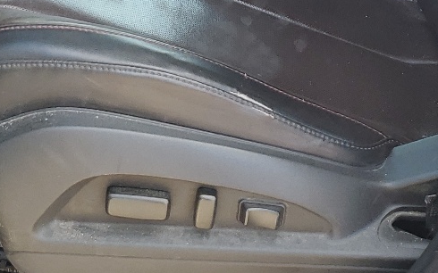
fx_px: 1074
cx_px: 108
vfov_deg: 13.7
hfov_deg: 22.8
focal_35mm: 90
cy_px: -125
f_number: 1.5
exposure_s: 1/323
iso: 50
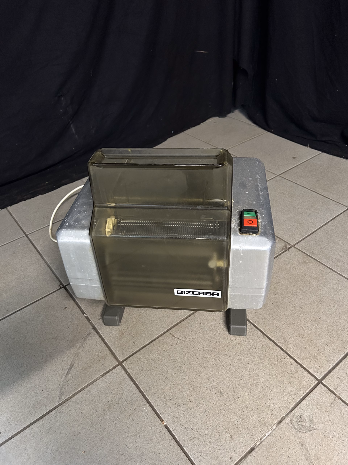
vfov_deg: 67.3
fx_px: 349
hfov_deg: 53.1
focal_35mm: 26
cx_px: 174
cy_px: 232
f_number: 1.5
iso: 500
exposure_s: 1/33
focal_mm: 5.7
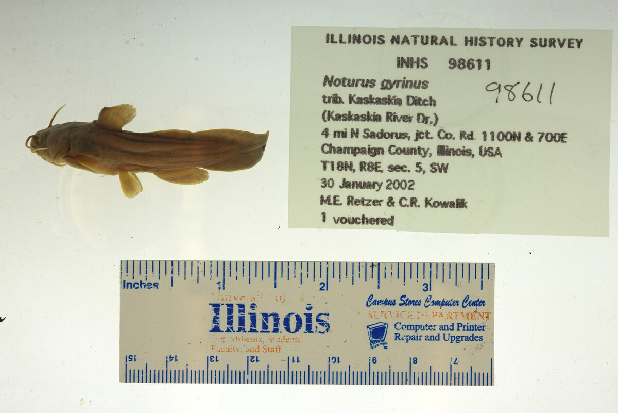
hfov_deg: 33.4
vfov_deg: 22.6
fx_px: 1030
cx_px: 309
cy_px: 206
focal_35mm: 60
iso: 100
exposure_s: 1/200
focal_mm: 60
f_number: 10
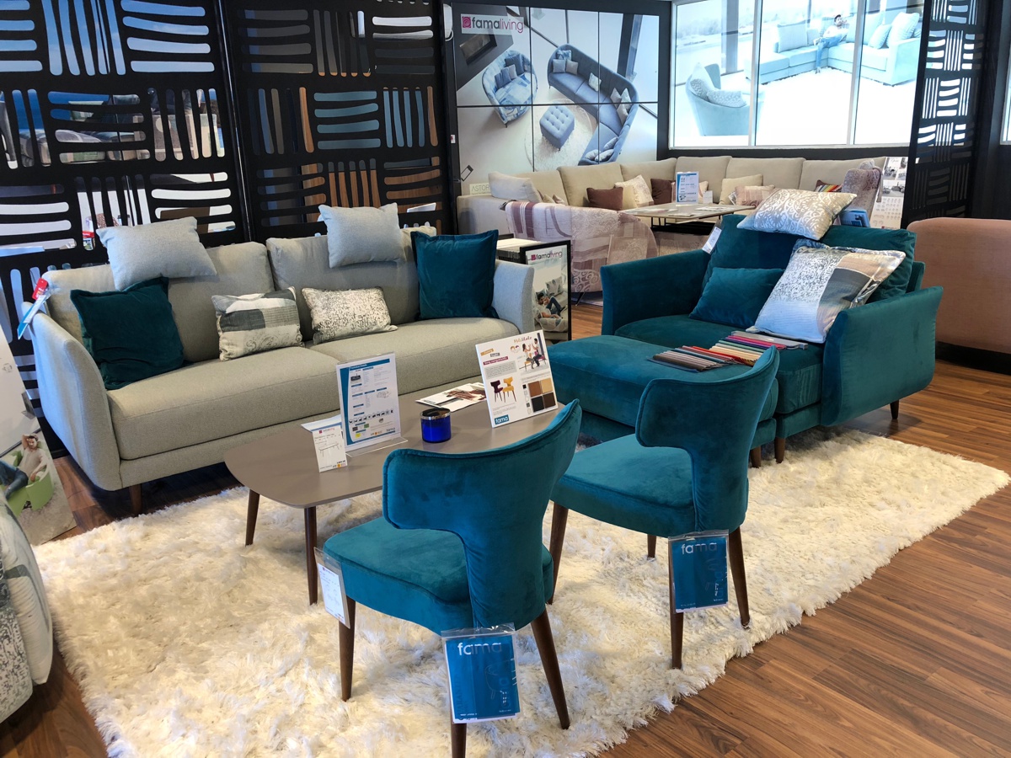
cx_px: 506
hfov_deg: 63.4
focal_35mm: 28
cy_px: 379
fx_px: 818
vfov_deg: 49.7
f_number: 1.8
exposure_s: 1/25
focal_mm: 4
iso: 32
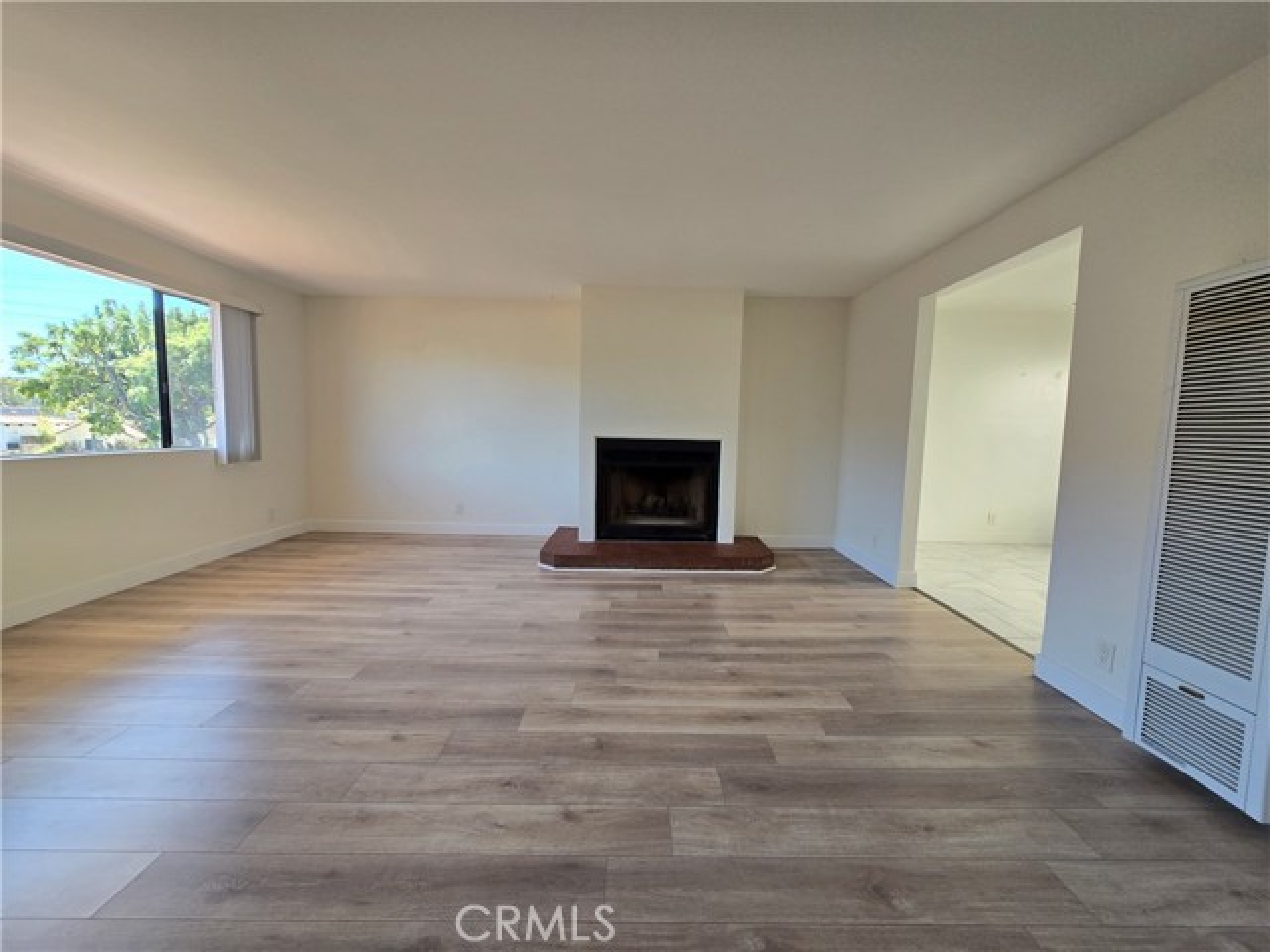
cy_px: 476
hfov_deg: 106.2
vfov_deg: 89.9
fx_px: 477
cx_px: 635
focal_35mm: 13
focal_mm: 2.2
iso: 64
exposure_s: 1/120
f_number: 2.2
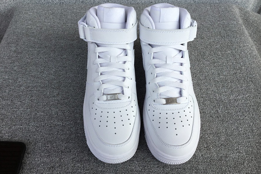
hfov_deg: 57.2
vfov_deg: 40.0
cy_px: 82
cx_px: 132
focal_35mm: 33
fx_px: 239
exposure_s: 1/637
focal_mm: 3.3
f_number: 2.4
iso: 25
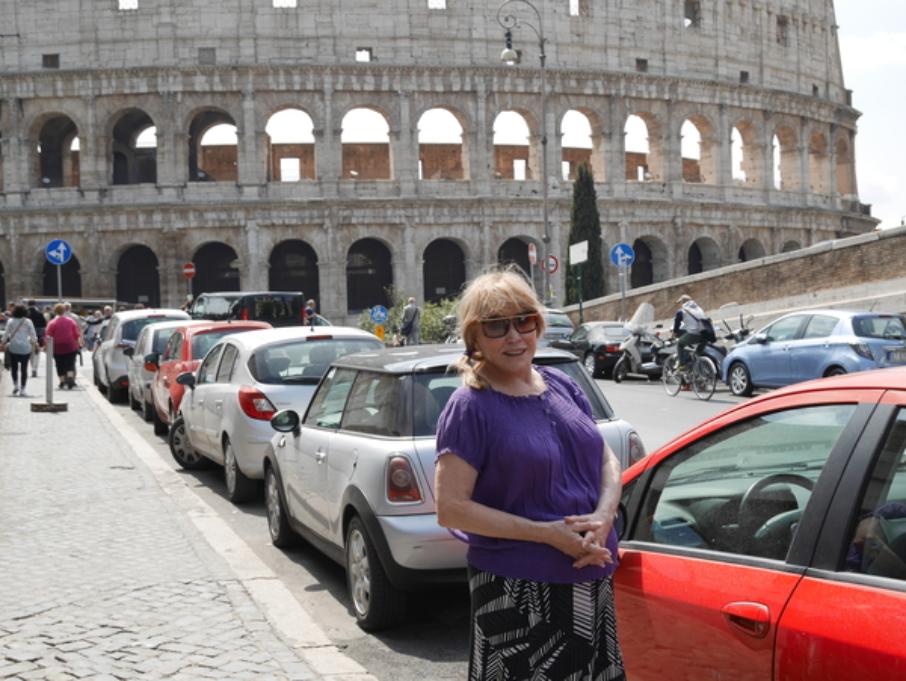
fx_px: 1310
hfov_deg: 38.2
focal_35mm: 50
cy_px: 340
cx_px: 453
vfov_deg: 29.1
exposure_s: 1/400
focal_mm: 25
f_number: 6.3
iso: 200
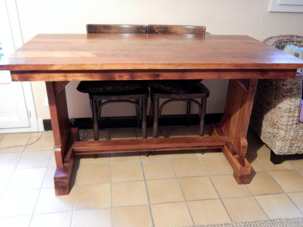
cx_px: 152
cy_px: 114
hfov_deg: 58.4
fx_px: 271
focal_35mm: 31
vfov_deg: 45.4
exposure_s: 1/4
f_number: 3.2
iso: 800
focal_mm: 5.6
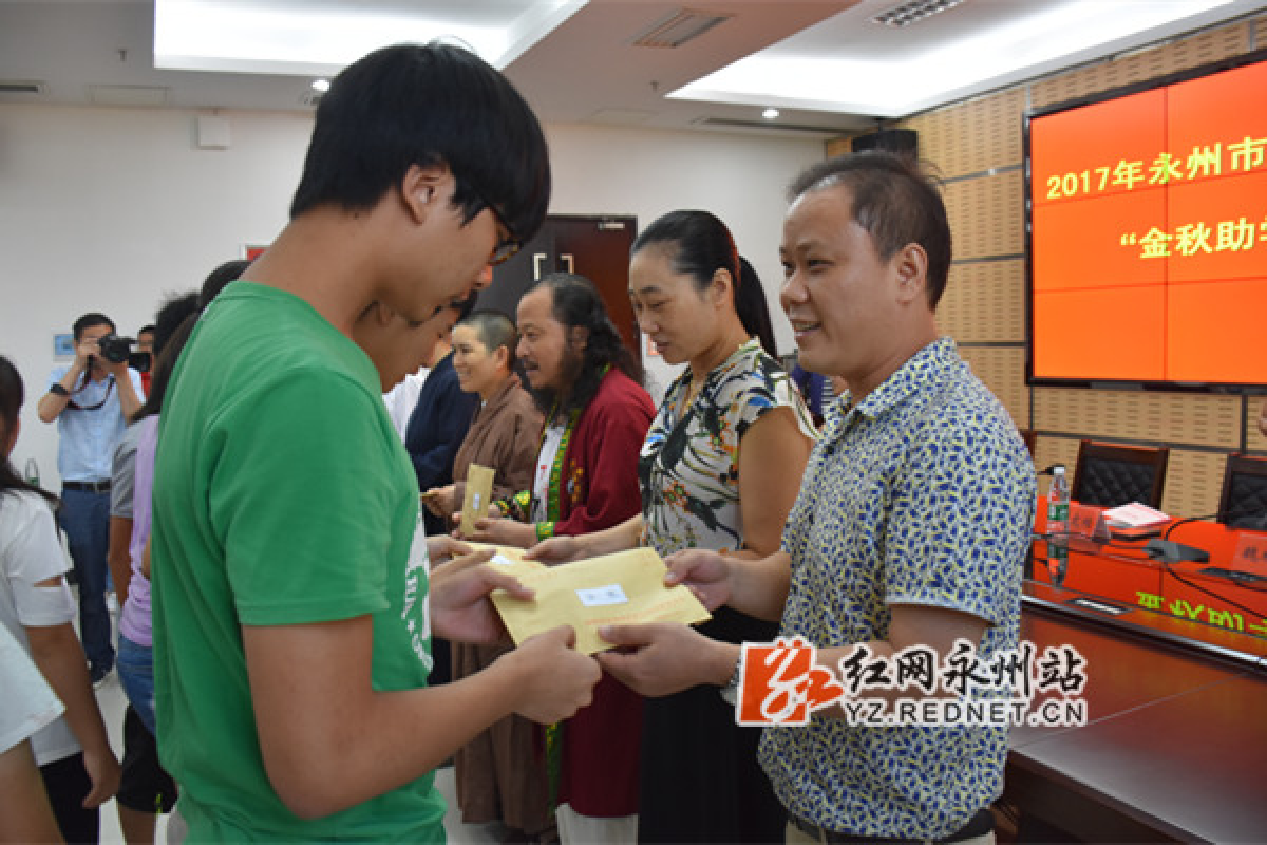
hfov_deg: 67.4
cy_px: 422
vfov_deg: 47.9
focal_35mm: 27
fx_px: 950
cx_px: 634
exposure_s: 1/60
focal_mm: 18
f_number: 4
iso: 800
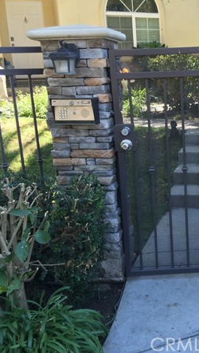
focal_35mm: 43
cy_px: 175
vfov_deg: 47.3
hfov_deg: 26.6
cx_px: 189
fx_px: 403
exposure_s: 1/120
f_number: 2.2
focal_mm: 4.15
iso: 40
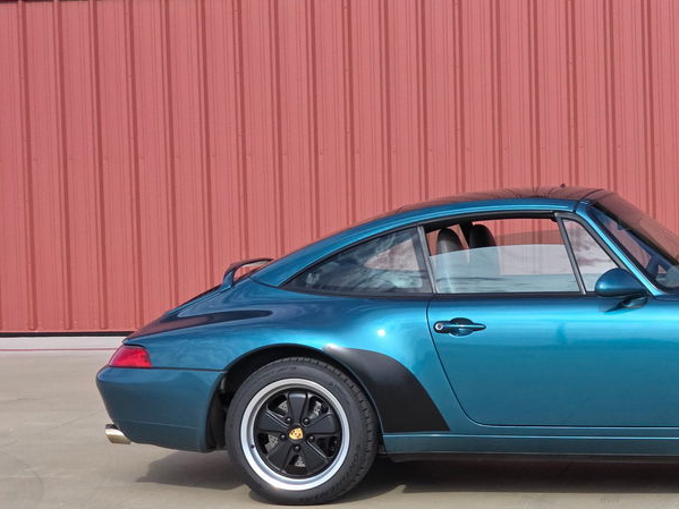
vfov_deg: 12.5
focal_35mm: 118
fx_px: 2314
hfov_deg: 16.5
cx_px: 577
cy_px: 282
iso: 50
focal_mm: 7.9
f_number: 2.4
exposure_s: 1/1746
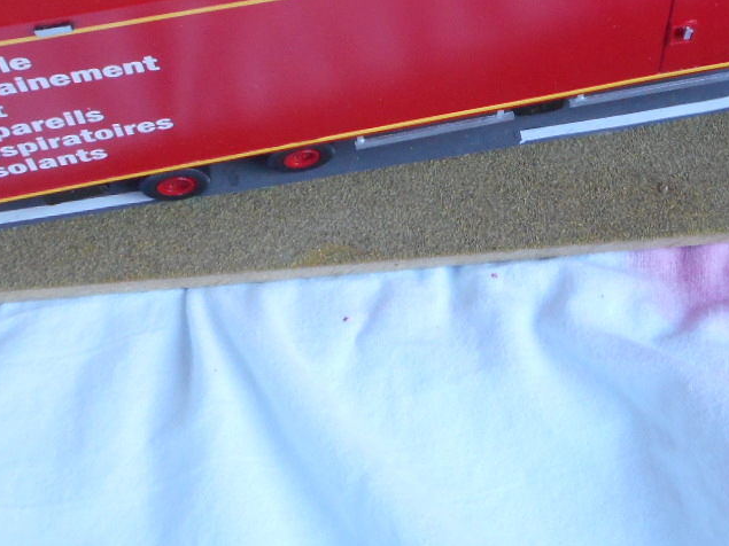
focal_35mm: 63
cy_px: -67
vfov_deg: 21.9
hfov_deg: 30.3
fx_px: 1327
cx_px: 541
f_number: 3.7
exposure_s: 1/30
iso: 200
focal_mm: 4.5
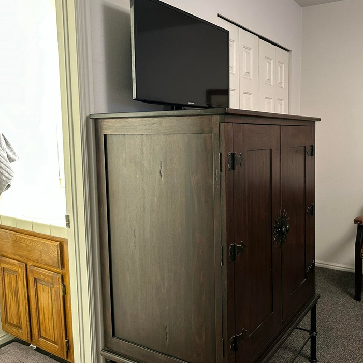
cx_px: 236
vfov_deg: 52.5
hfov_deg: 51.7
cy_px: 173
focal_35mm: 31
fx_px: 368
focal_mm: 6.86
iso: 400
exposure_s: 1/60
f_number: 1.78
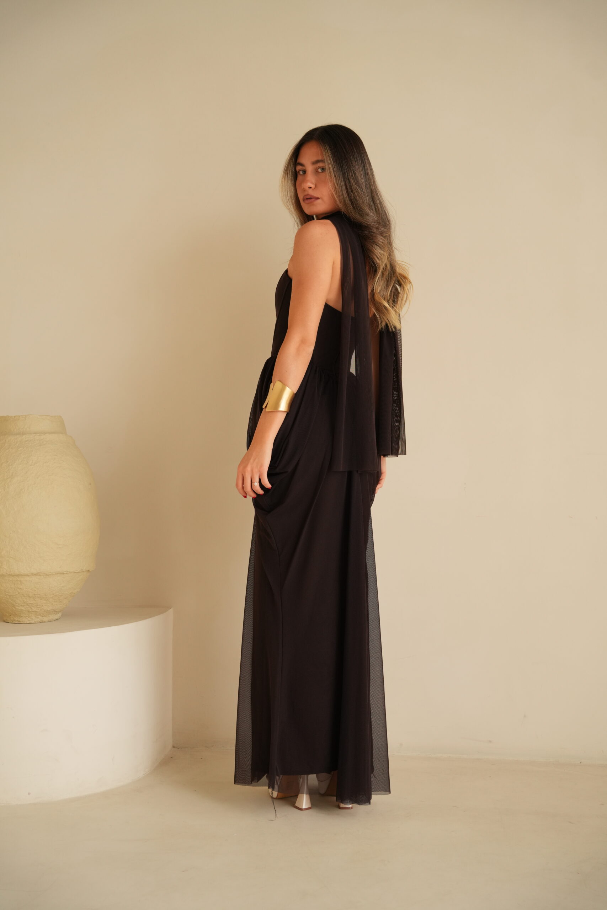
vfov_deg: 42.0
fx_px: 1186
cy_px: 455
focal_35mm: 47
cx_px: 304
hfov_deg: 28.7
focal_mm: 46.9
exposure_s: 1/125
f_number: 4
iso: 640
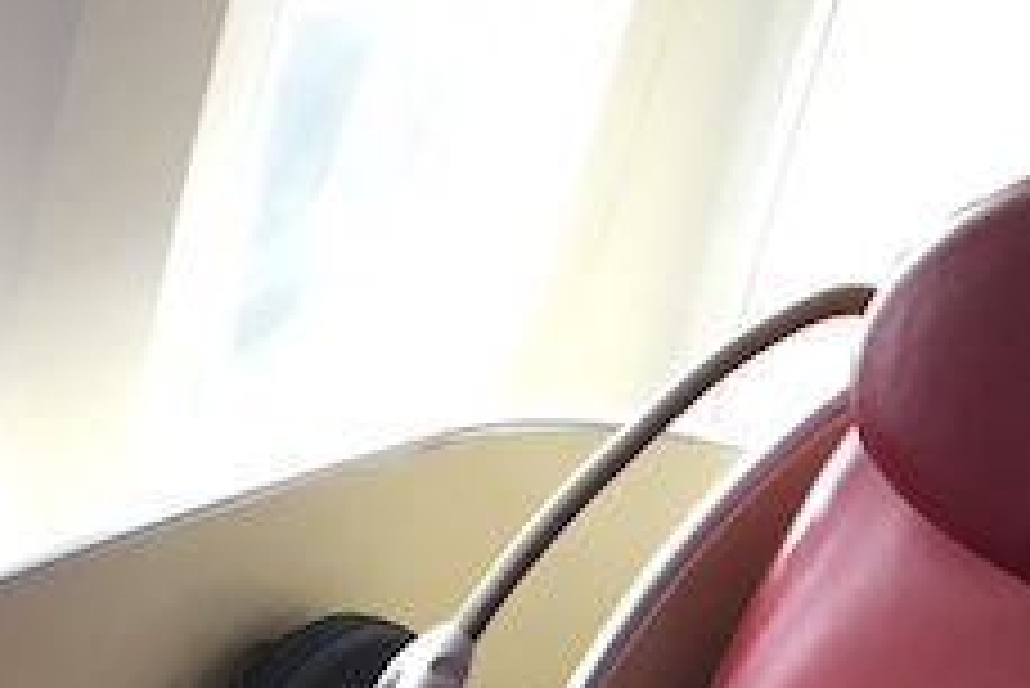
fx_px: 4523
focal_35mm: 158
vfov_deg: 7.7
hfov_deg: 12.8
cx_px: 18
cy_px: 2010
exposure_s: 1/33
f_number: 2.2
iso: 64
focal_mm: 4.15
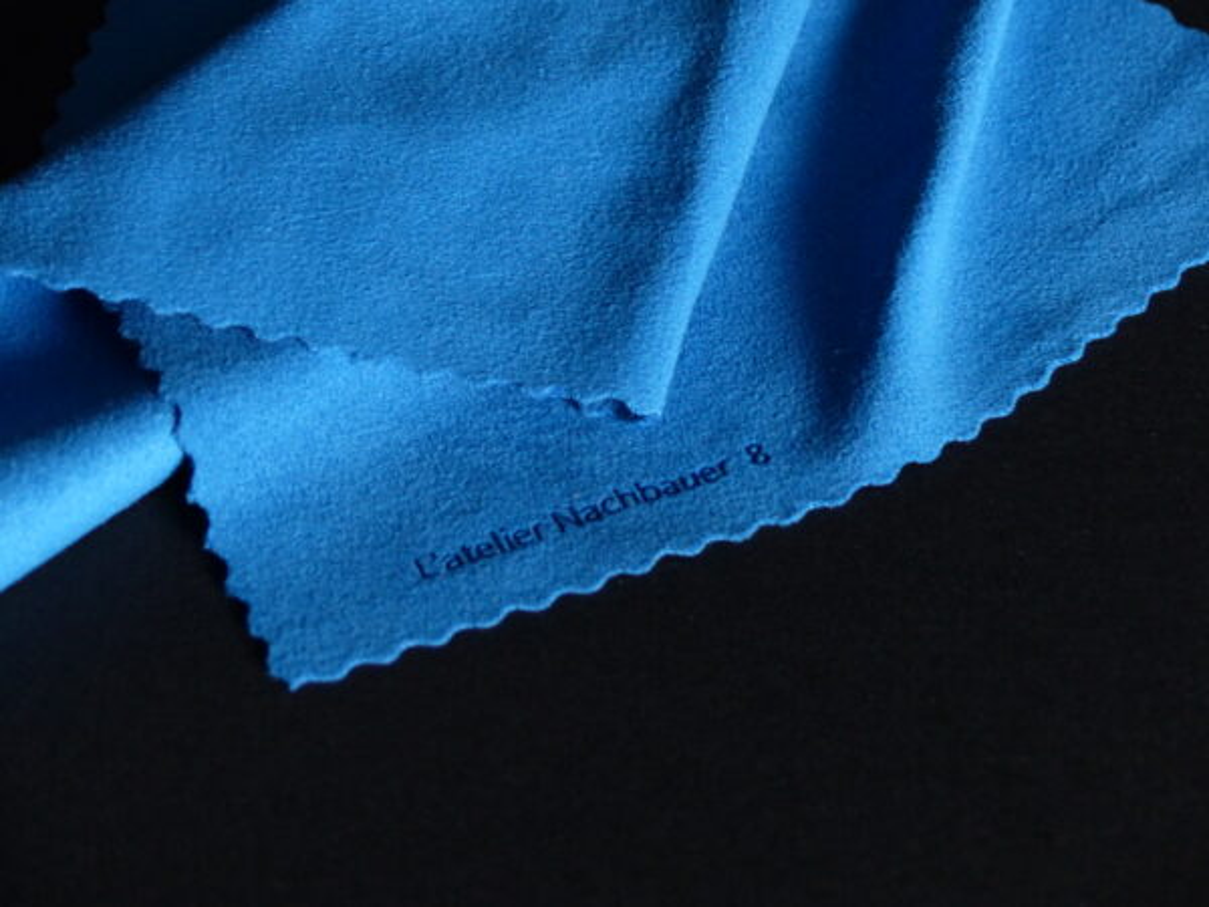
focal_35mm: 99
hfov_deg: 19.8
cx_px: 604
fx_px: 3458
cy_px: 454
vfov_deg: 14.9
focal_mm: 17.8
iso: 400
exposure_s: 1/13
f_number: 2.8
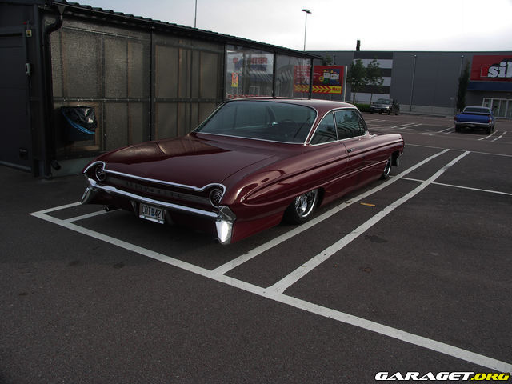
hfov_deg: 61.7
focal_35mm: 29
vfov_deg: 48.2
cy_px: 192
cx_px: 256
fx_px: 429
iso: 50
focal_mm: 7.6
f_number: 3.2
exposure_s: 1/160
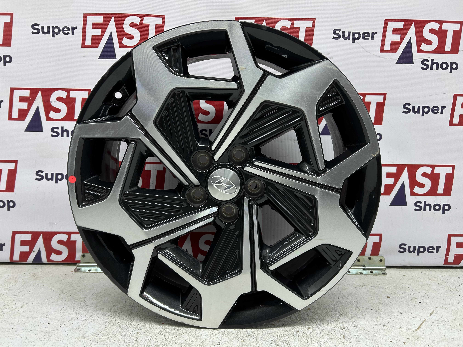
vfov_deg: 53.1
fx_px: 348
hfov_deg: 67.3
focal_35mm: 26
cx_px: 232
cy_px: 174
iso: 50
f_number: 1.5
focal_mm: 5.7
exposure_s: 1/100
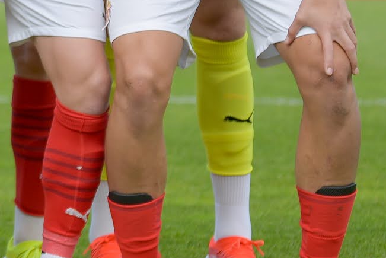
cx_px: -311
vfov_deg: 2.1
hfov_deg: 3.2
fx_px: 6920
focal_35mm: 645
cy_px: -187
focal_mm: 140
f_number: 2.8
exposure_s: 1/1250
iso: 100
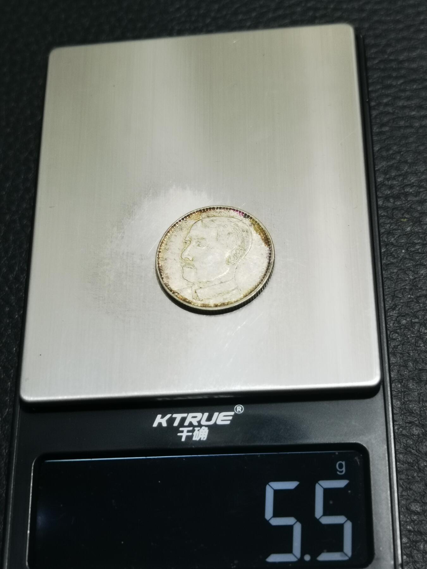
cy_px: 284
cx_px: 214
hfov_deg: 26.1
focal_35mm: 56
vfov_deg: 34.3
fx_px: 921
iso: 125
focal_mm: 6.67
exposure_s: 1/100
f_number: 1.9
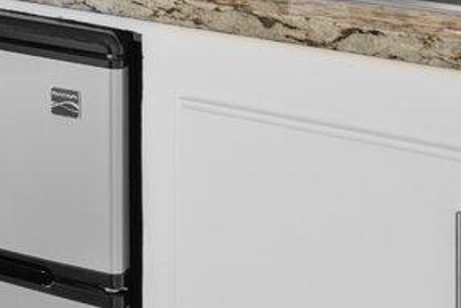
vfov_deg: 10.2
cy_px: -357
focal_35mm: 121
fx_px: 1549
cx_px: -523
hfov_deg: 13.8
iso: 125
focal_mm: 17
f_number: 7.1
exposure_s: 1/2
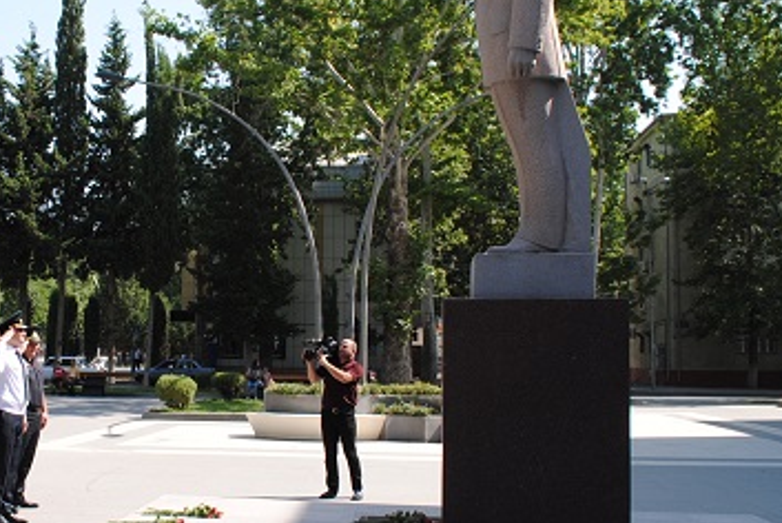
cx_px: 177
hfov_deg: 39.0
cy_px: 253
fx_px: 1065
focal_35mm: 49
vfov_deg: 27.6
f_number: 9
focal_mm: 18
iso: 200
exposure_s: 1/200
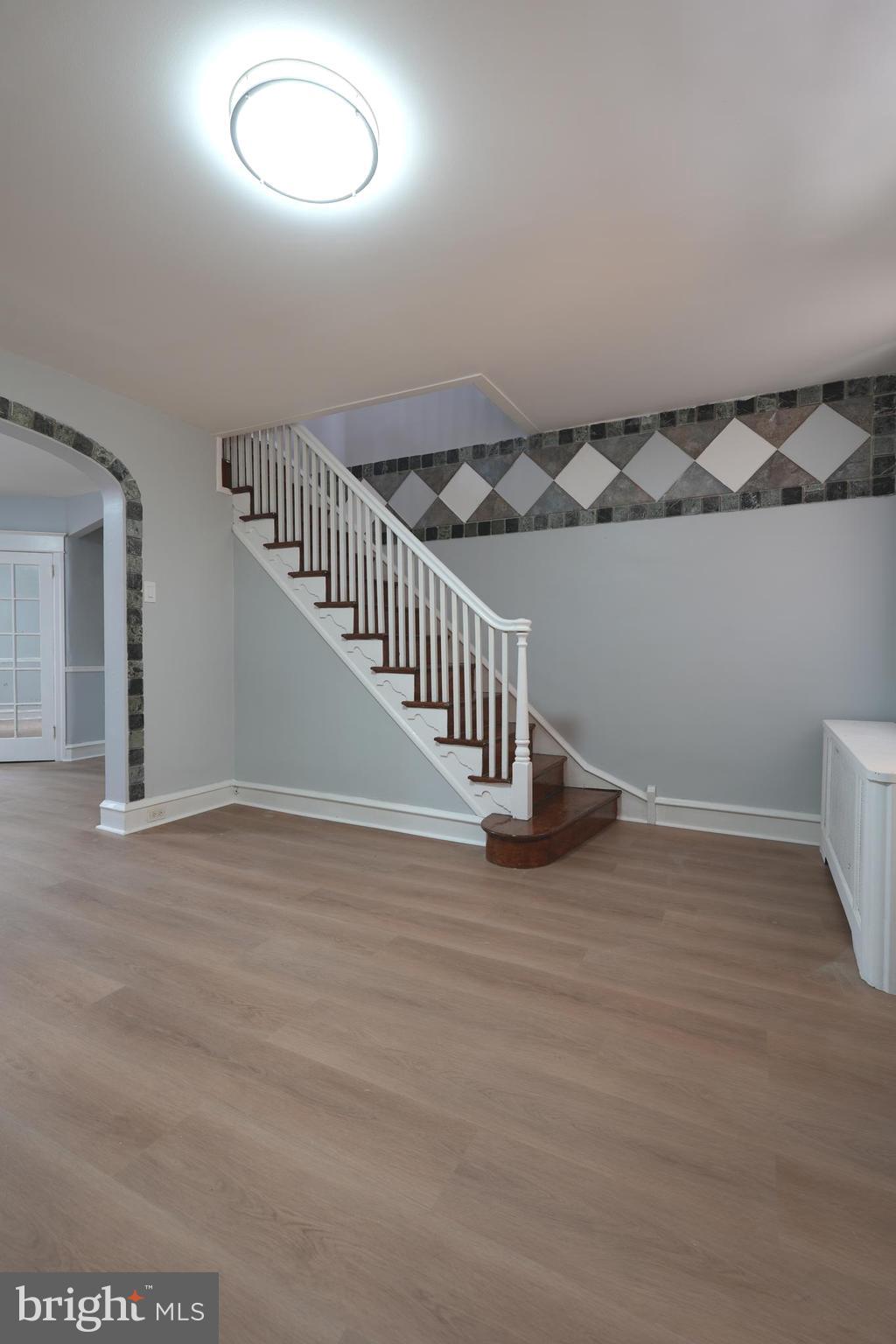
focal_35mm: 16
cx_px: 448
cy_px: 672
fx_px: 597
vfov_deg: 96.7
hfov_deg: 73.7
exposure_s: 1/3
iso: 125
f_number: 8
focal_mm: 16
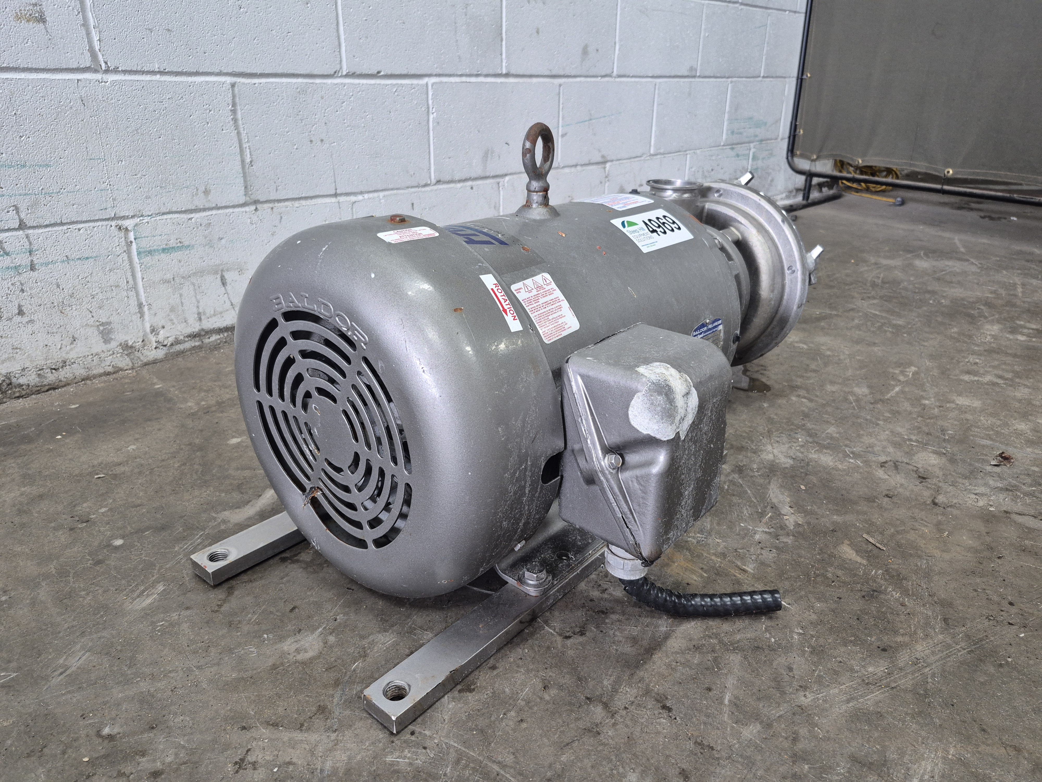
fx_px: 692
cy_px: 391
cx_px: 521
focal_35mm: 23
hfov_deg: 73.9
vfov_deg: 58.9
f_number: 1.8
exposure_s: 1/120
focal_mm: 5.4
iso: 320
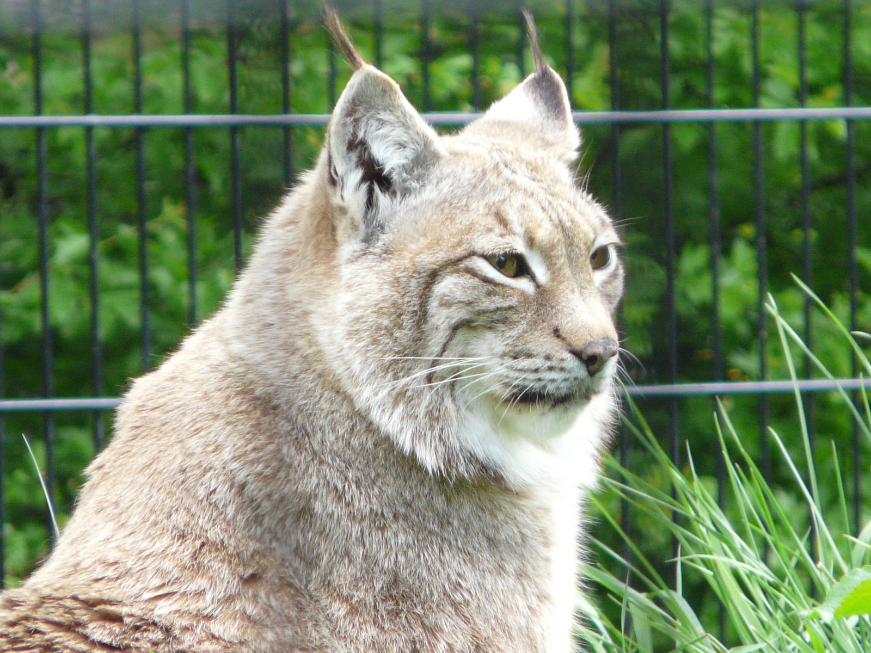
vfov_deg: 1.9
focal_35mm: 803
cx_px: 436
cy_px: 326
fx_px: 20205
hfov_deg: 2.5
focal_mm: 82.8
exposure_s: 1/100
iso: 200
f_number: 4.2
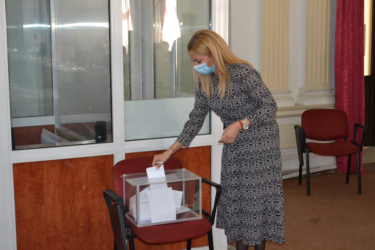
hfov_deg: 35.1
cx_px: 188
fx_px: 594
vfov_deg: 23.8
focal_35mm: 57
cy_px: 125
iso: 2000
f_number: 5
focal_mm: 38
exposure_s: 1/60
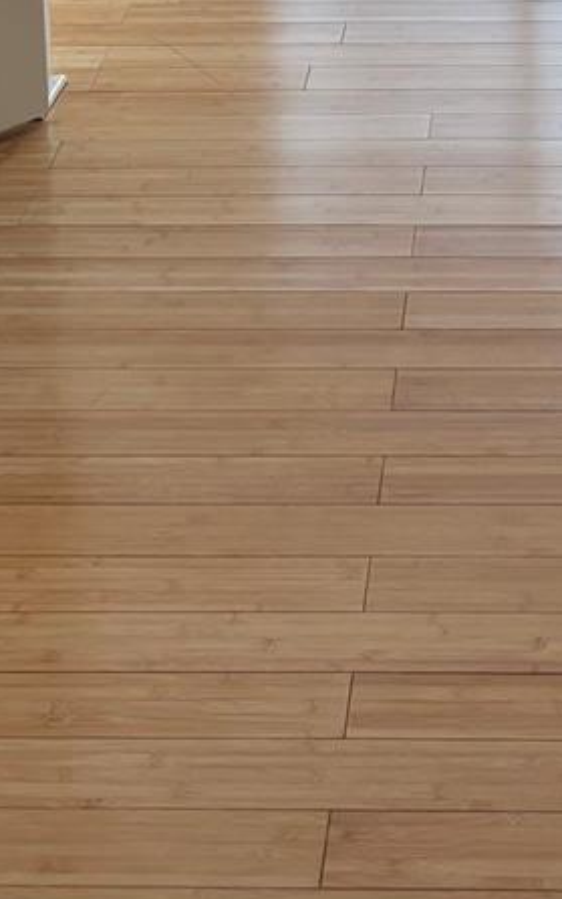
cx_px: 443
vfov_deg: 18.9
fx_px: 2327
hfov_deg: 13.7
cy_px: -492
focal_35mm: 95
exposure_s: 1/120
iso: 80
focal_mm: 5.96
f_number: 1.6
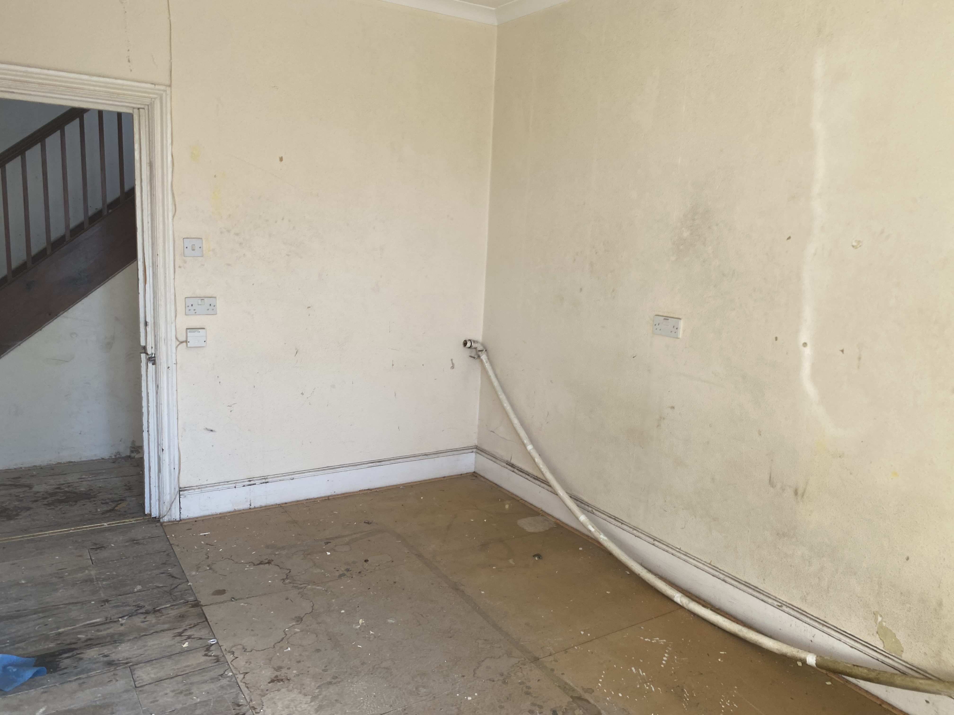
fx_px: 717
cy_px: 358
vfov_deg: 53.1
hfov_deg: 67.3
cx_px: 477
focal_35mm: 26
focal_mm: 4.25
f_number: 1.8
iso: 50
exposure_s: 1/122
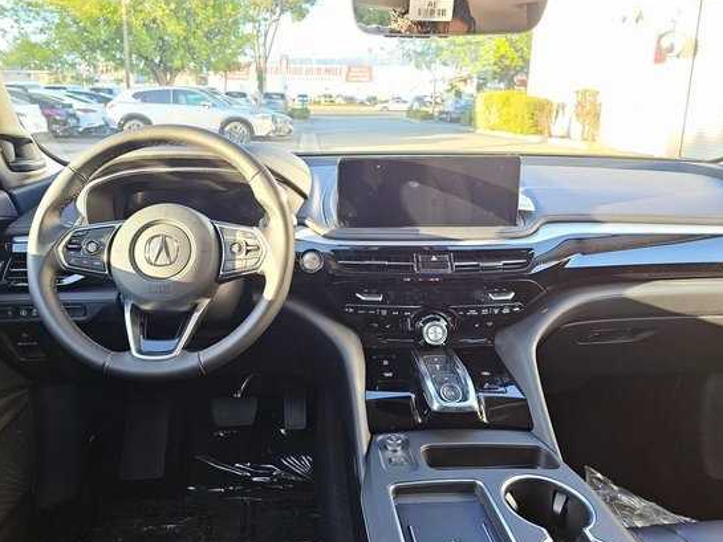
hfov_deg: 65.1
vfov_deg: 51.2
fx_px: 564
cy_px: 229
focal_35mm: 27
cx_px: 314
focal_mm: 6.3
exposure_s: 1/240
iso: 500
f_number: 1.7
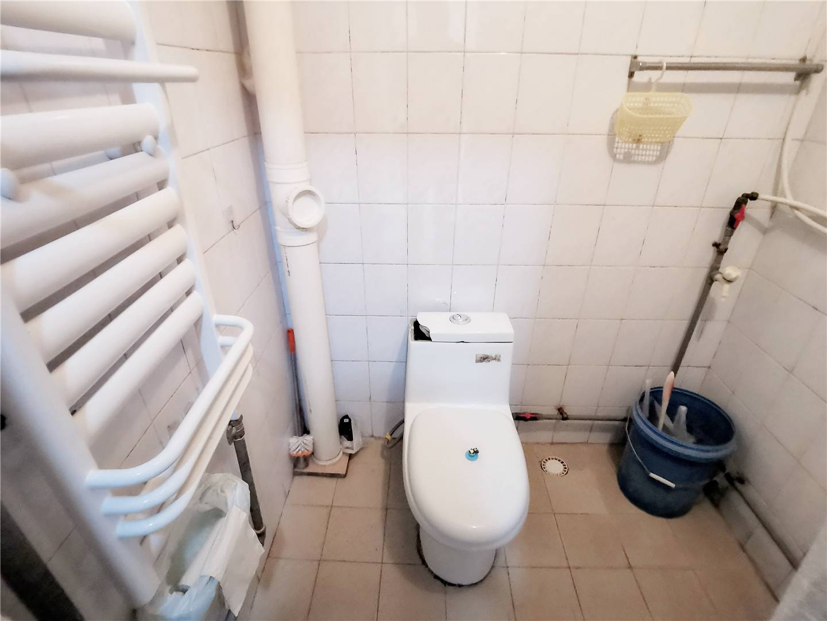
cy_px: 310
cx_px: 414
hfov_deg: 91.0
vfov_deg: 74.7
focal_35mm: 17
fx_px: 406
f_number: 2.2
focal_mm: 2.26
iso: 1000
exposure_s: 1/18
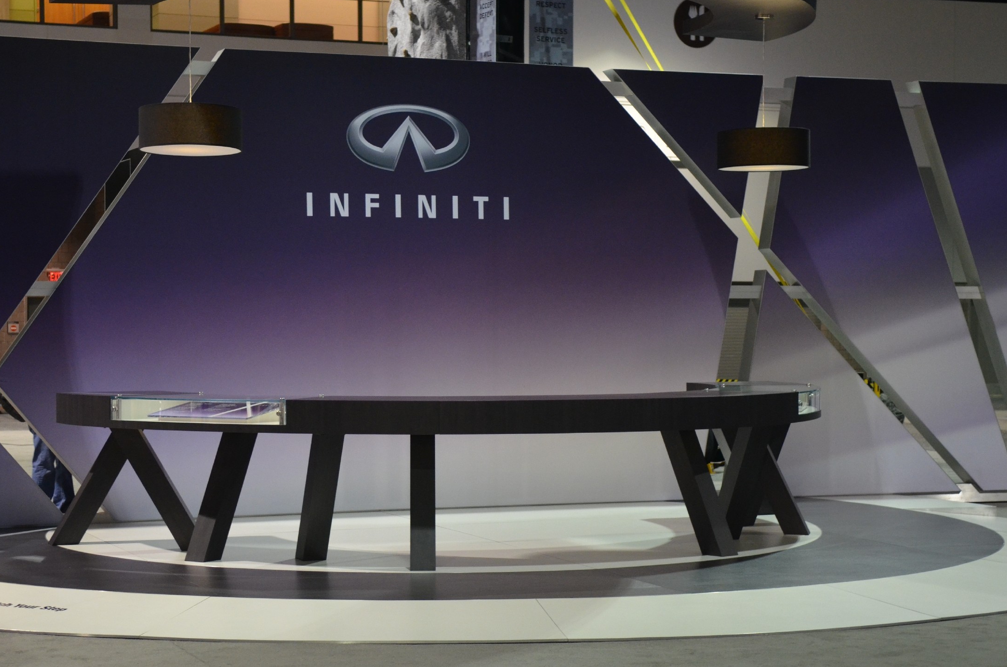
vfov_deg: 17.9
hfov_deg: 26.7
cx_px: 466
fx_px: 2122
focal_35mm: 76
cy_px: 325
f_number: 2.8
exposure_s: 1/50
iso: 1600
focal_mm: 44
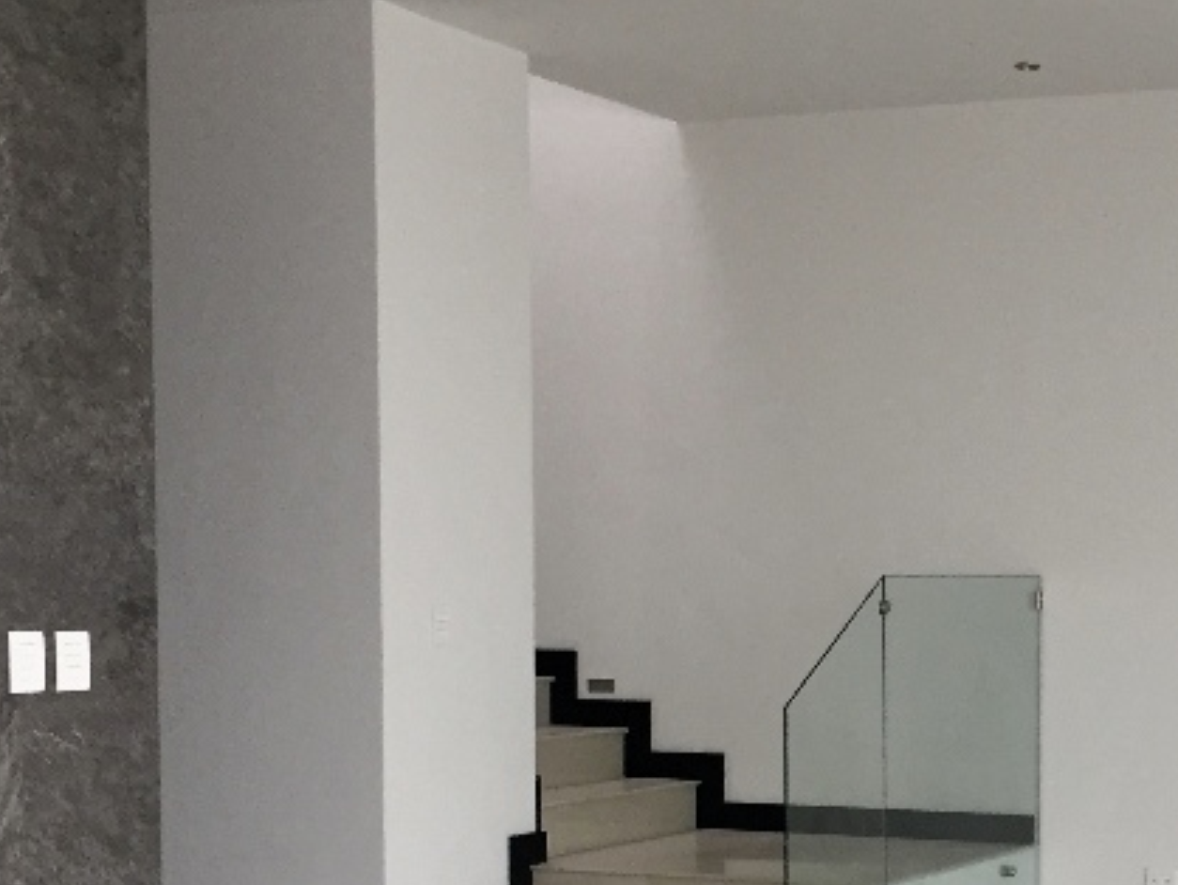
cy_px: 719
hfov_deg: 26.4
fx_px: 2418
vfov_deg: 20.5
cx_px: 1085
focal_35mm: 71
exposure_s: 1/33
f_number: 2.2
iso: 125
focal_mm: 4.15
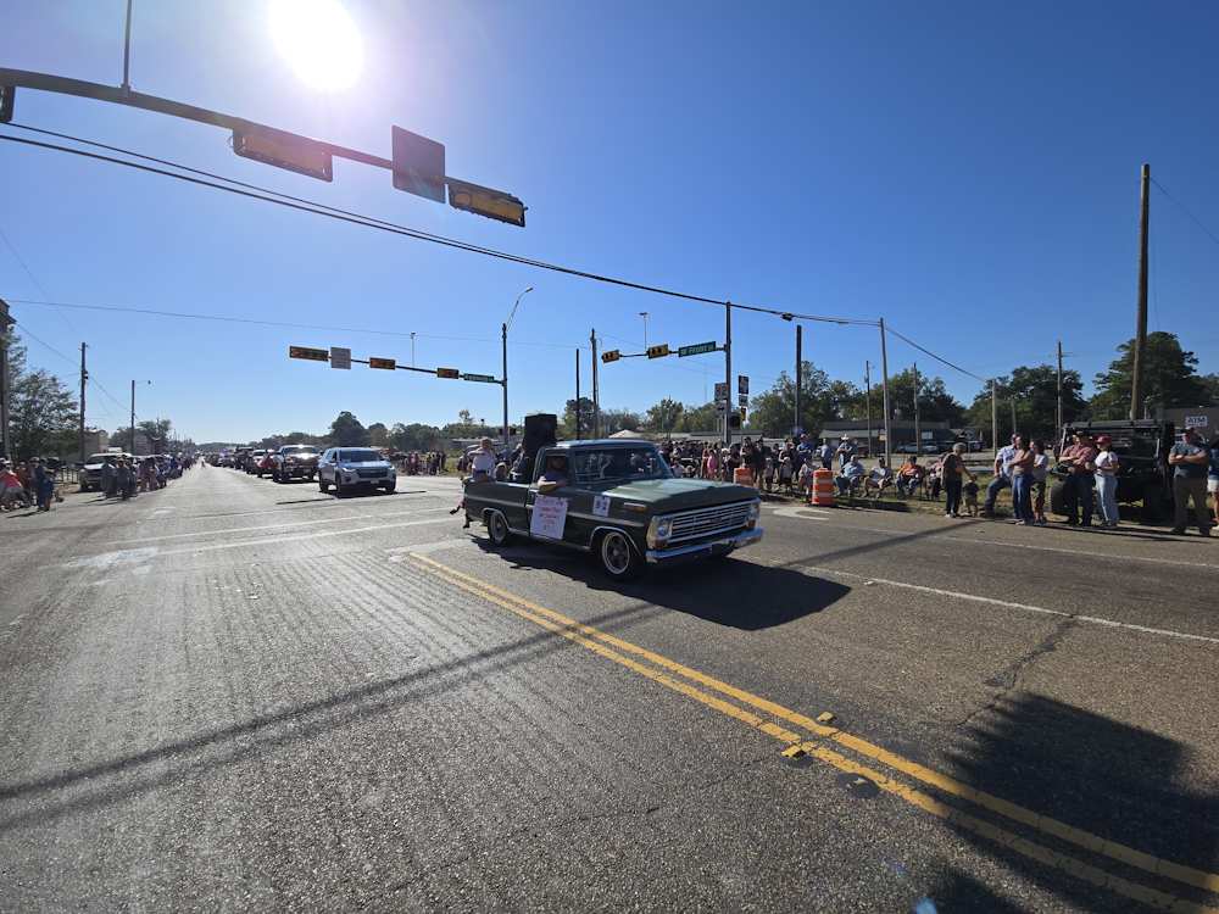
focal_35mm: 13
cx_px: 610
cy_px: 457
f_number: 2.2
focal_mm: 2.2
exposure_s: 1/4165
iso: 50
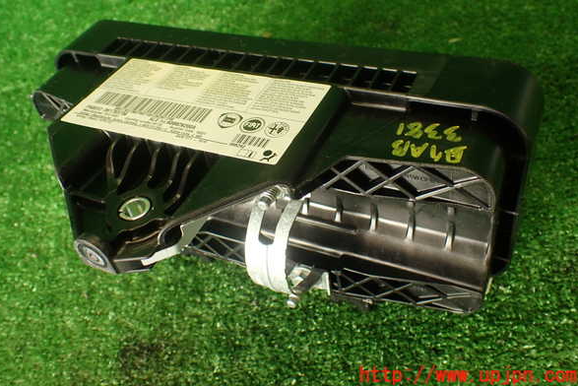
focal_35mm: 34
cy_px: 166
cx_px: 287
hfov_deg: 55.8
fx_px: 546
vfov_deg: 38.8
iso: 200
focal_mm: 5.79
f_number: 2.4
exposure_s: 1/60
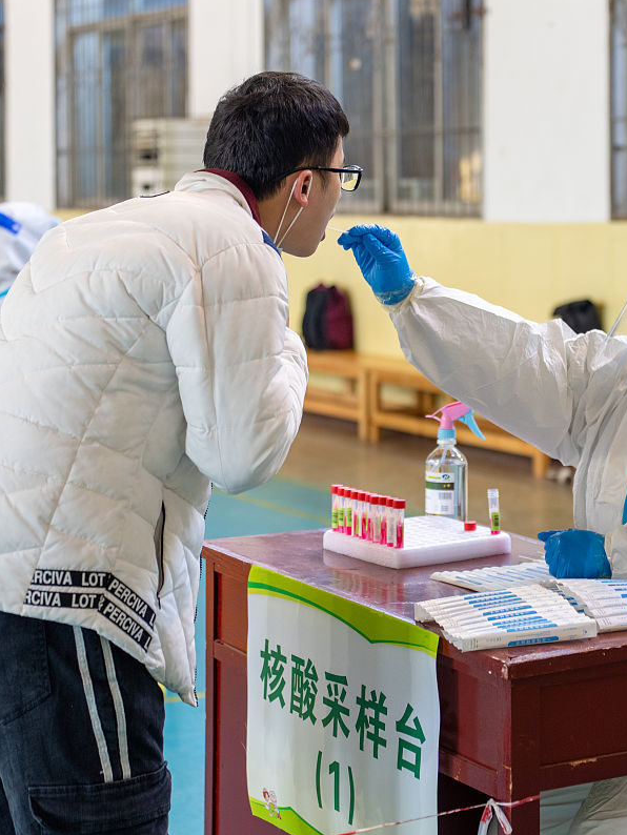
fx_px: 1859
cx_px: 494
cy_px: 415
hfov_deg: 19.0
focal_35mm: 77
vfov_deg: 25.3
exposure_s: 1/125
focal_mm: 53
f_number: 2.8
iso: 400
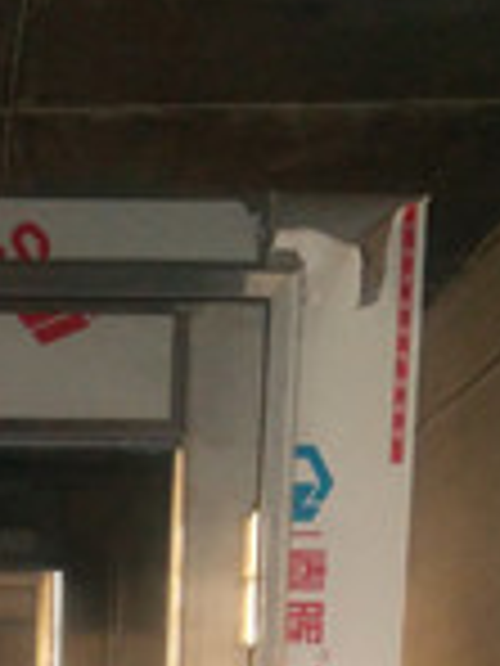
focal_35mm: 71
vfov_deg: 21.1
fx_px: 1367
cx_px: -110
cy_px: 1112
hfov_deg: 19.4
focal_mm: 3.66
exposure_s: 1/33.3
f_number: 2.2
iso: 230
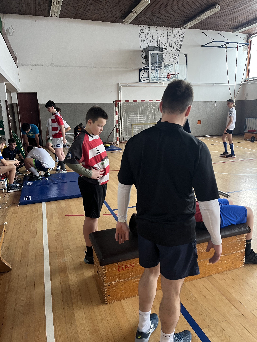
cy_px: 171
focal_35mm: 26
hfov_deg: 53.1
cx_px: 128
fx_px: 257
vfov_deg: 67.3
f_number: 1.6
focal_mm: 5.1
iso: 100
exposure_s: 1/50
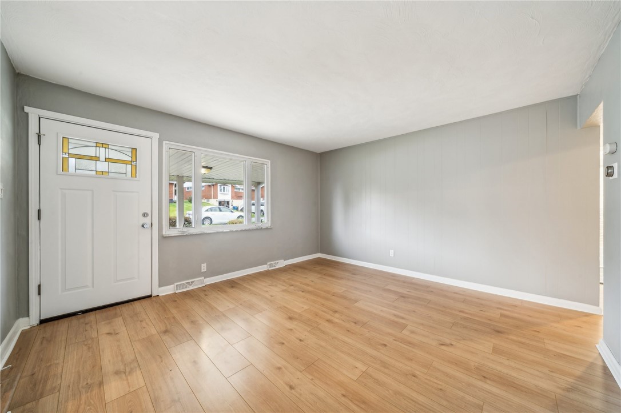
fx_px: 207
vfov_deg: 89.9
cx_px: 310
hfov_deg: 112.6
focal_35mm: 12
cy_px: 206
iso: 50
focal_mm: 12
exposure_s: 3.2
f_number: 11
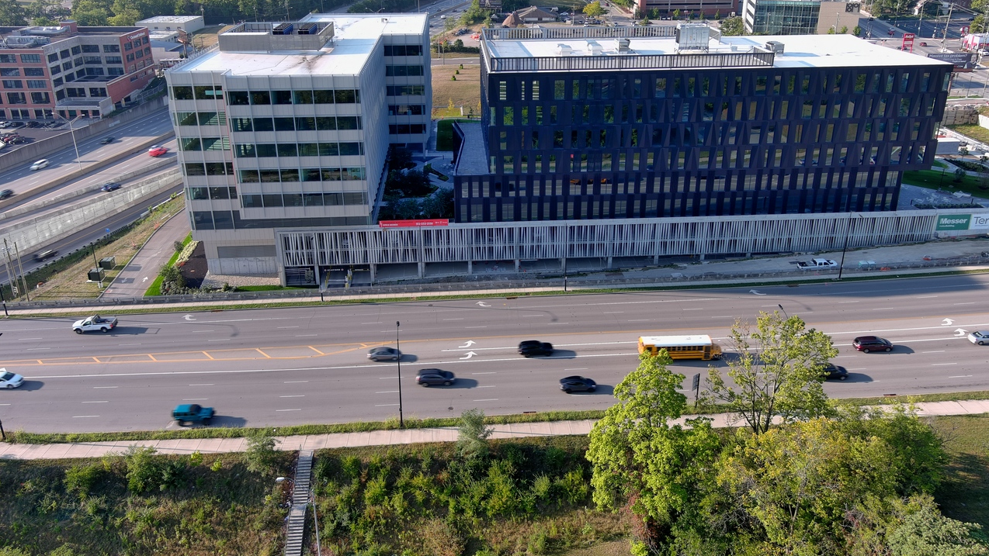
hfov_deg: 62.6
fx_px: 813
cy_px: 222
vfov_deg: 37.6
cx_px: 504
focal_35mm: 31
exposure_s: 1/30
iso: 100
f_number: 2.8
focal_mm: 10.57
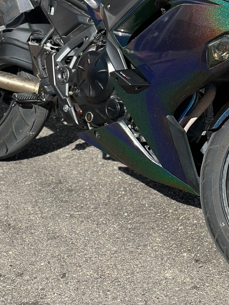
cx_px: 173
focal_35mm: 108
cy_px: 11
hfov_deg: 13.7
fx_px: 952
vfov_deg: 17.8
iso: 100
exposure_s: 1/2532
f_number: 1.78
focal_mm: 6.86
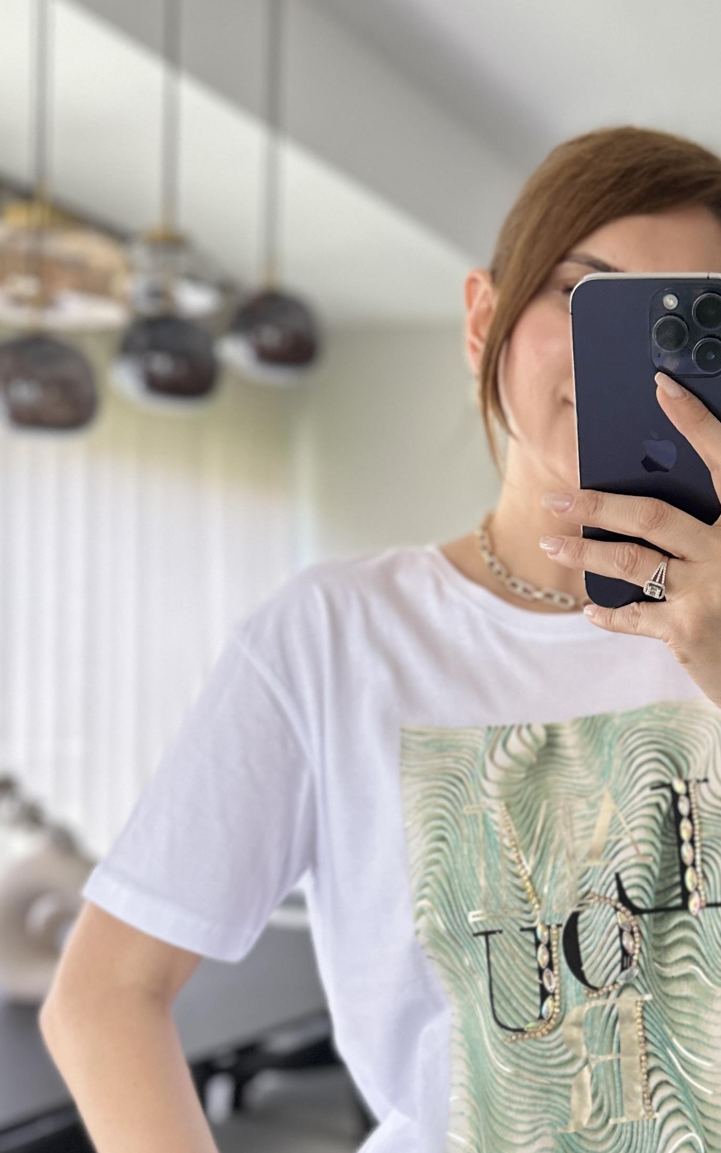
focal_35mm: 47
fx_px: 1477
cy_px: 775
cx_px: 662
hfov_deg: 26.4
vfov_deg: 42.0
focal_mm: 6.86
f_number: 1.78
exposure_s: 1/60
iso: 250
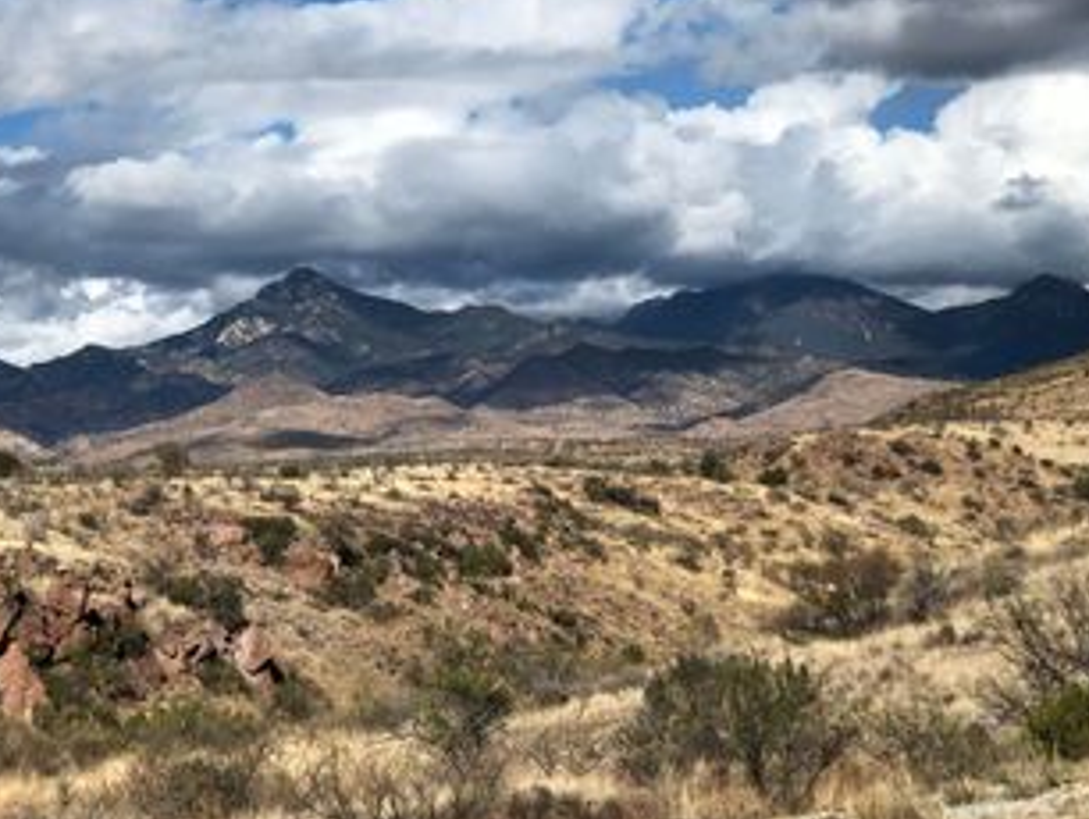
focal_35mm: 93
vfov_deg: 15.9
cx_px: 466
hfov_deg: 21.1
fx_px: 2928
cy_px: 415
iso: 20
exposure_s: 1/1621
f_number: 2.8
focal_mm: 6.6
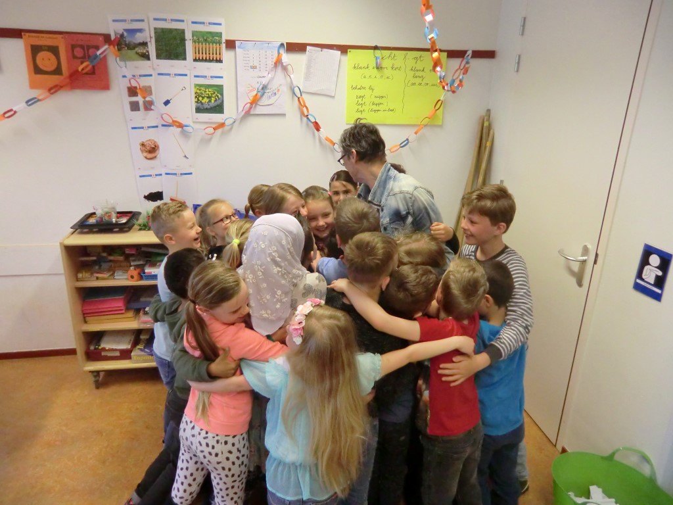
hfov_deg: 71.6
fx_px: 467
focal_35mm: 24
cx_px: 336
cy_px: 252
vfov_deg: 56.8
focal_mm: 4.3
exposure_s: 1/60
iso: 640
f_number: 3.2
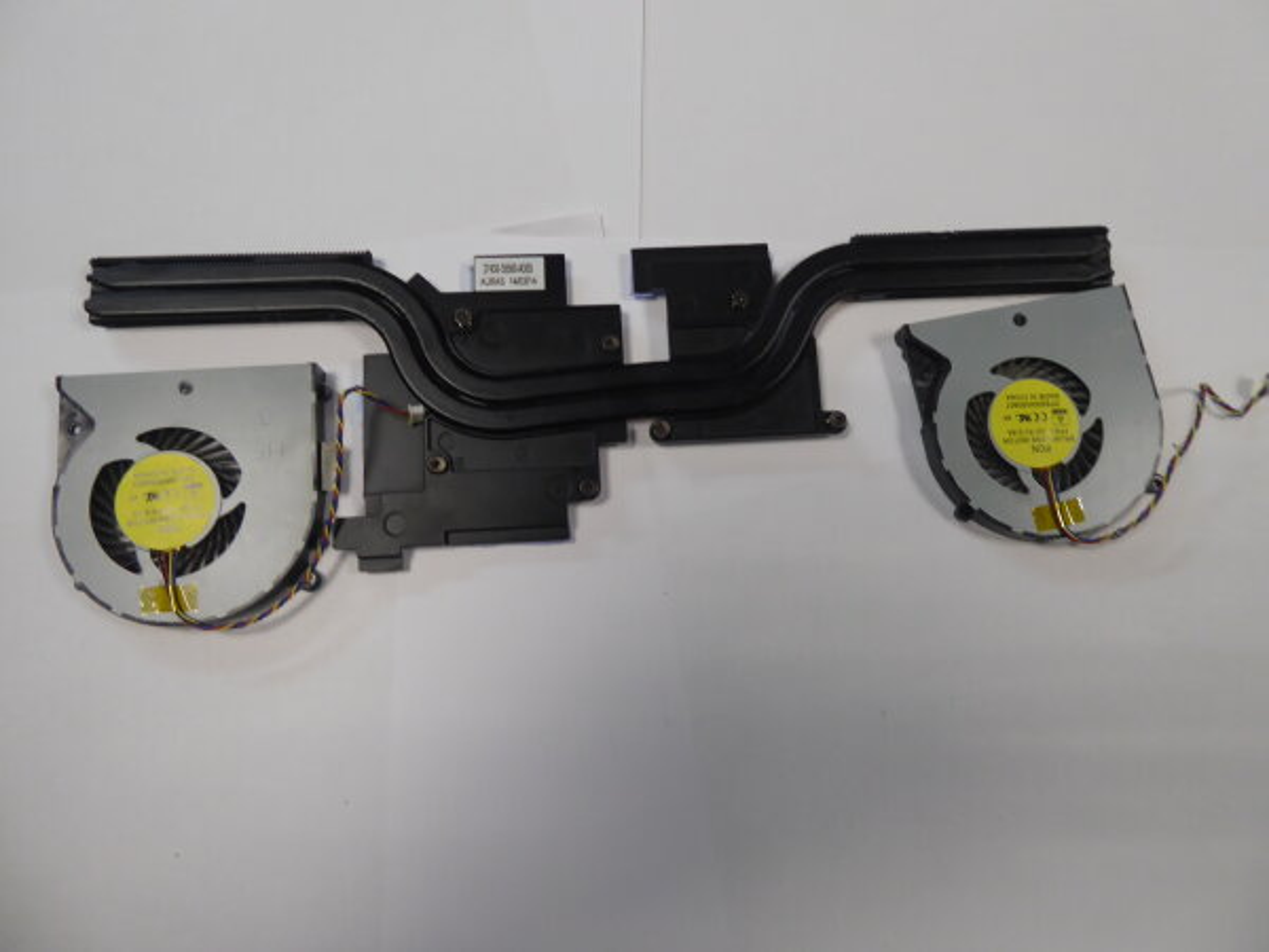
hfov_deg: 69.4
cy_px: 476
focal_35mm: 25
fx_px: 916
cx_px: 634
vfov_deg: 54.9
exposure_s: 1/60
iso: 200
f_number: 3.3
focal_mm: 4.3
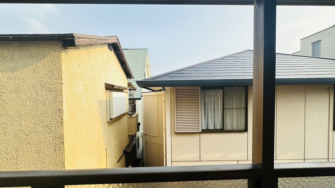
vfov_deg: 67.0
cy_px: 100
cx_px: 166
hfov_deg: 99.4
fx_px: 142
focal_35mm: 16
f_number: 2.2
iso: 40
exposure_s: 1/910
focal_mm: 2.22
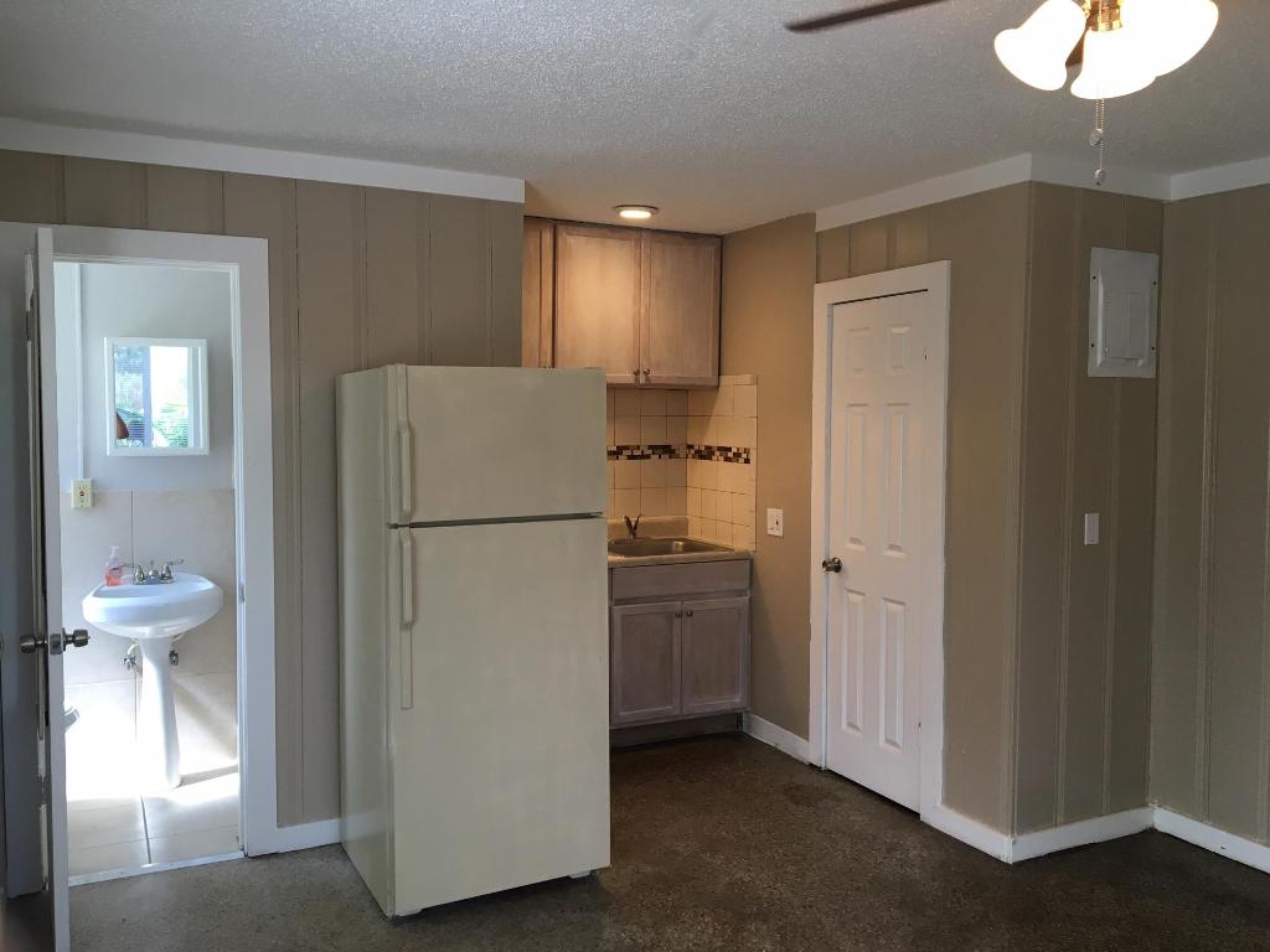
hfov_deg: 61.7
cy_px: 476
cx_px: 635
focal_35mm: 29
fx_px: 1064
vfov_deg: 48.2
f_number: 2.2
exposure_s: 1/30
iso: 25
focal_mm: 4.15
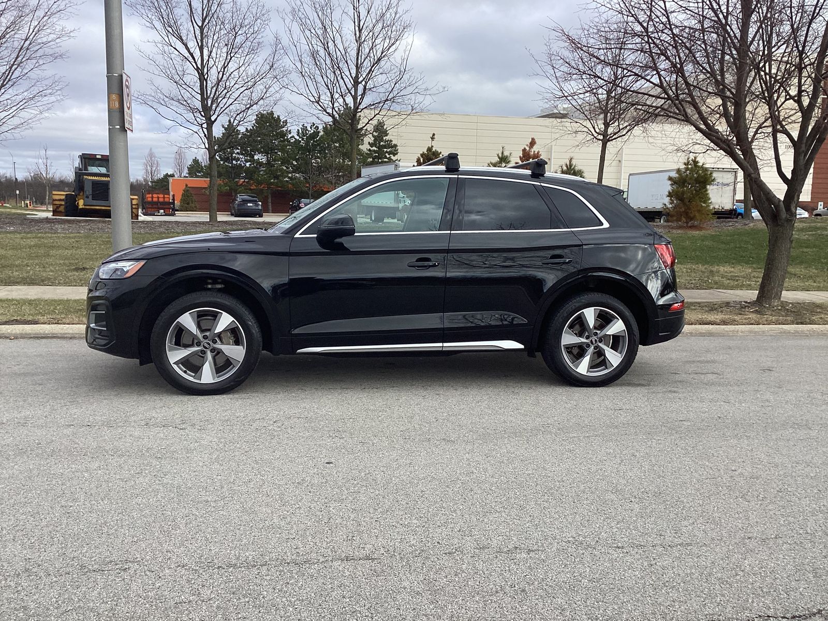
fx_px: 742
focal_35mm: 31
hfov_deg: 58.4
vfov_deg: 45.4
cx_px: 414
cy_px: 310
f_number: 2.4
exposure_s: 1/936
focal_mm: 3.3
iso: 25
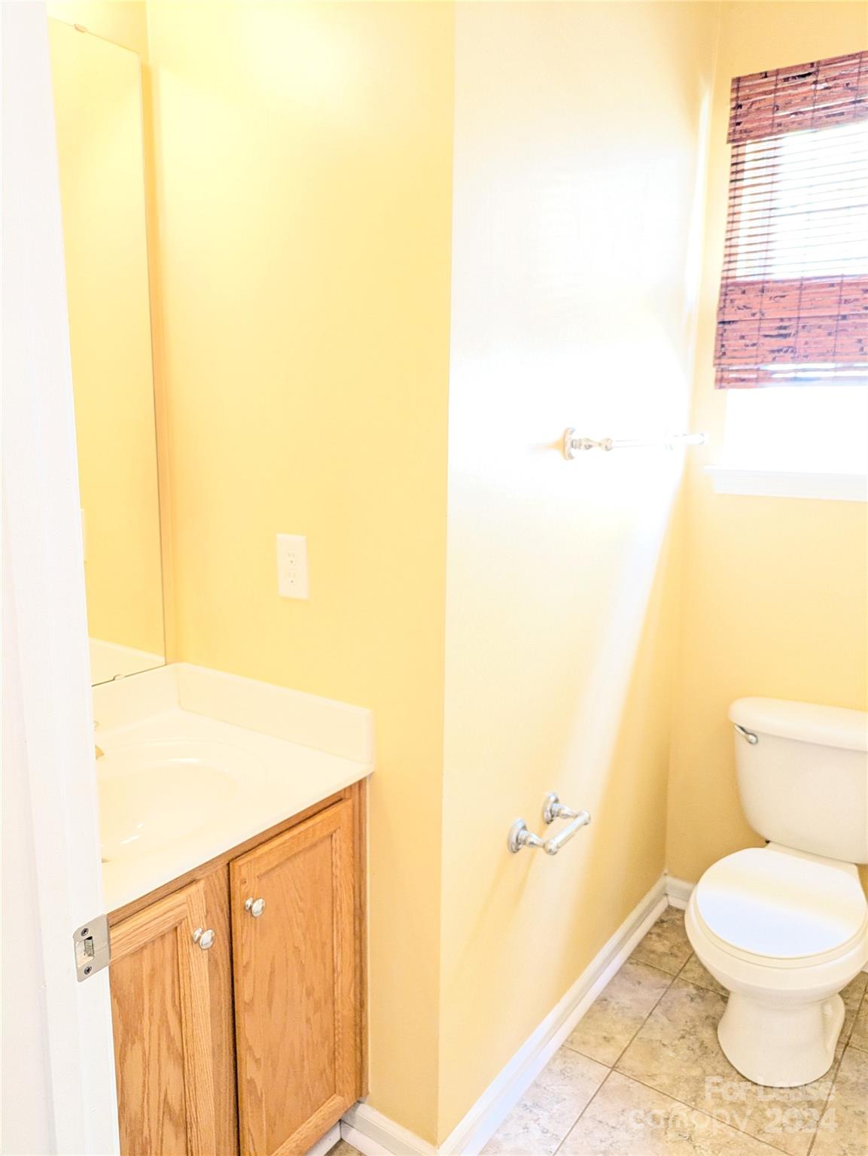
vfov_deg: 69.4
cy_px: 578
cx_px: 434
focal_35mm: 25
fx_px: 835
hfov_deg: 54.9
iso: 409
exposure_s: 1/30
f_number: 1.89
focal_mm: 5.43
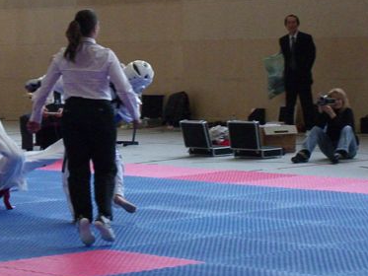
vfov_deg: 9.1
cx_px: 79
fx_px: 1733
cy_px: 99
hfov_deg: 12.1
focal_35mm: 163
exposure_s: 1/320
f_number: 4.8
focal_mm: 19.7
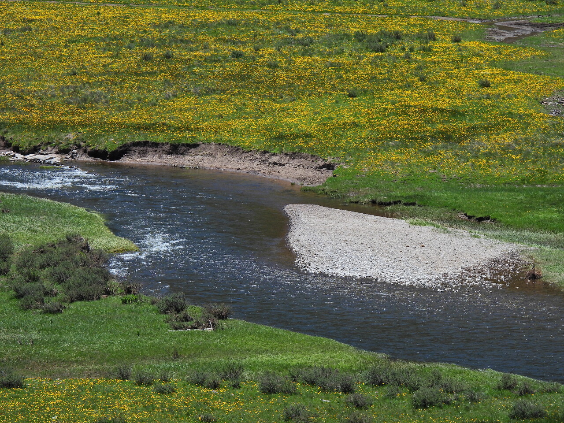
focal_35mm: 320
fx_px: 5214
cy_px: 212
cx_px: 282
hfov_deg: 6.2
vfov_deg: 4.6
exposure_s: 1/1000
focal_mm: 57.1
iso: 100
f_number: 5
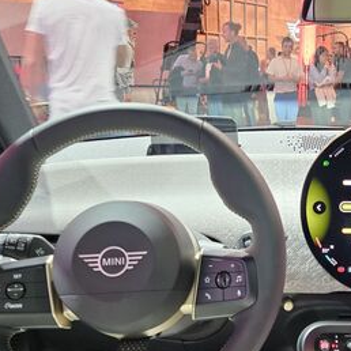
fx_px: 493
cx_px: 272
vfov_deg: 38.9
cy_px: 220
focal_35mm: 43
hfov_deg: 38.0
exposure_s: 1/34
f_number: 1.8
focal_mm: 5.4
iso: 500
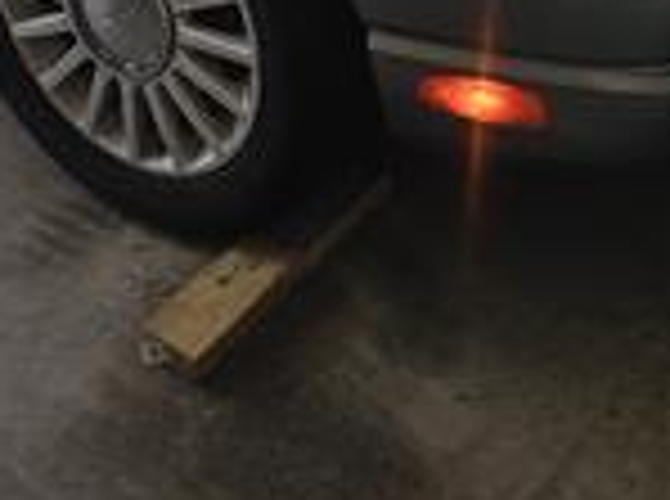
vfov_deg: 16.5
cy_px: -324
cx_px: 216
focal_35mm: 78
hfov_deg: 24.9
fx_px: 1506
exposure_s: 1/120
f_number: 1.7
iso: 50
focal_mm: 6.3
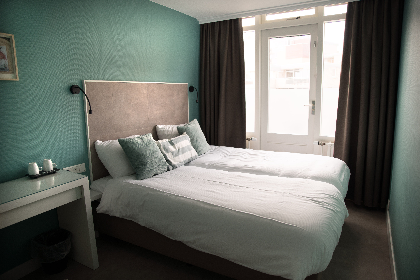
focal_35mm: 24
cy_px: 140
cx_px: 210
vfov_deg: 53.1
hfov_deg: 73.7
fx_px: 280
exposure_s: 1/100
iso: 100
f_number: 2.8
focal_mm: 24
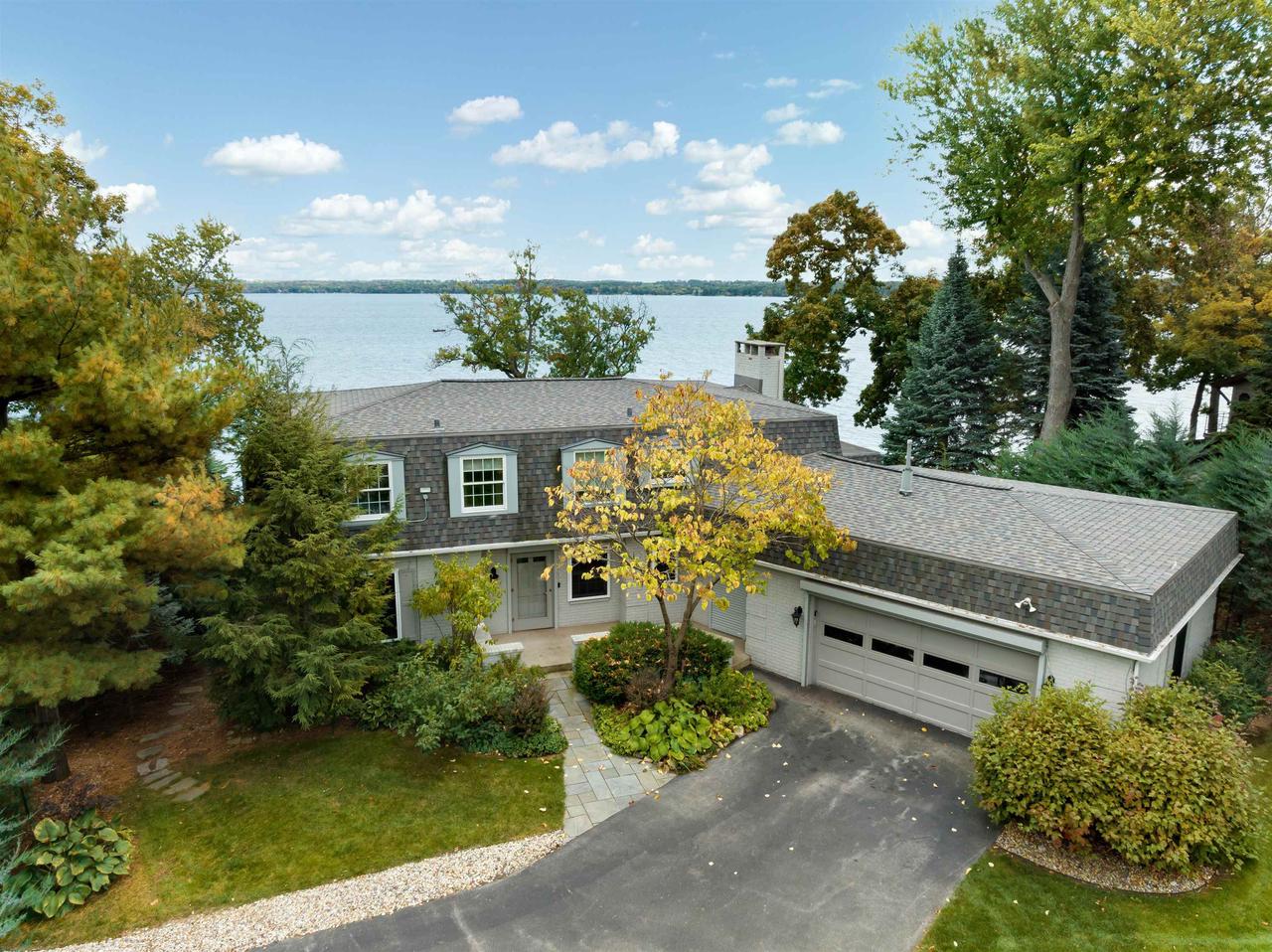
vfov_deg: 56.8
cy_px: 476
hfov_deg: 71.6
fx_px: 881
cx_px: 636
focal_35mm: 24
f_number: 7.1
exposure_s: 1/120
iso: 200
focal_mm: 12.29
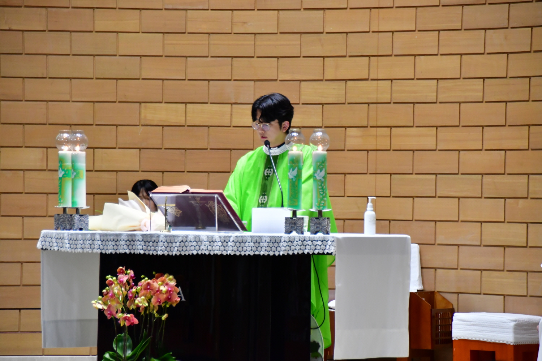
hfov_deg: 10.6
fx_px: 2935
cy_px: 180
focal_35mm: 195
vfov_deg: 7.0
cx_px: 271
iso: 1600
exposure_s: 1/125
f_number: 6
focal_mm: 130
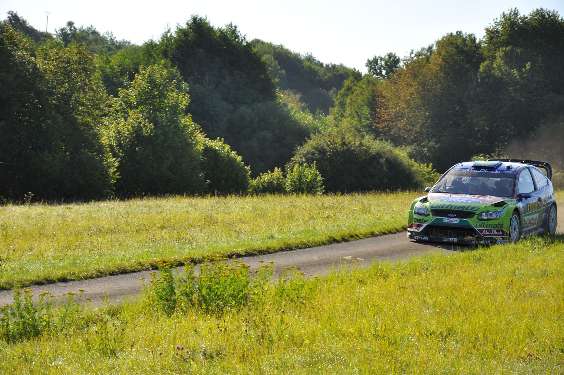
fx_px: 1877
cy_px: 188
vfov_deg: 11.4
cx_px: 282
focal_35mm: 120
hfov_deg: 17.1
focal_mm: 80
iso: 200
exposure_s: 1/640
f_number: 6.3
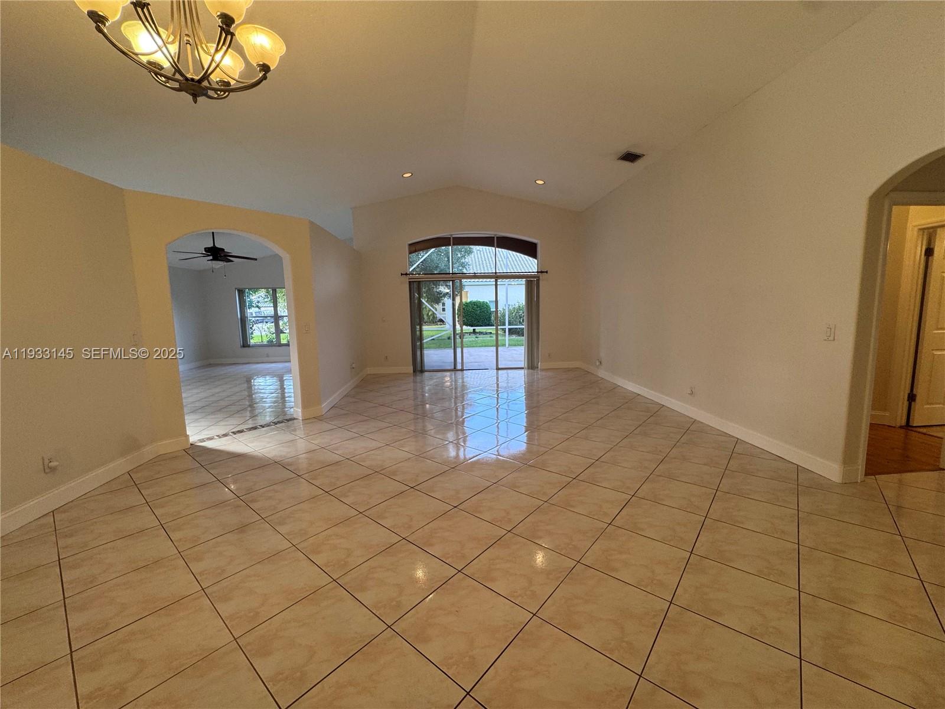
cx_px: 472
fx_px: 382
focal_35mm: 14
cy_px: 354
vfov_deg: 85.7
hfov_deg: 102.1
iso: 100
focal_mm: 2.22
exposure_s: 1/120
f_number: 2.2
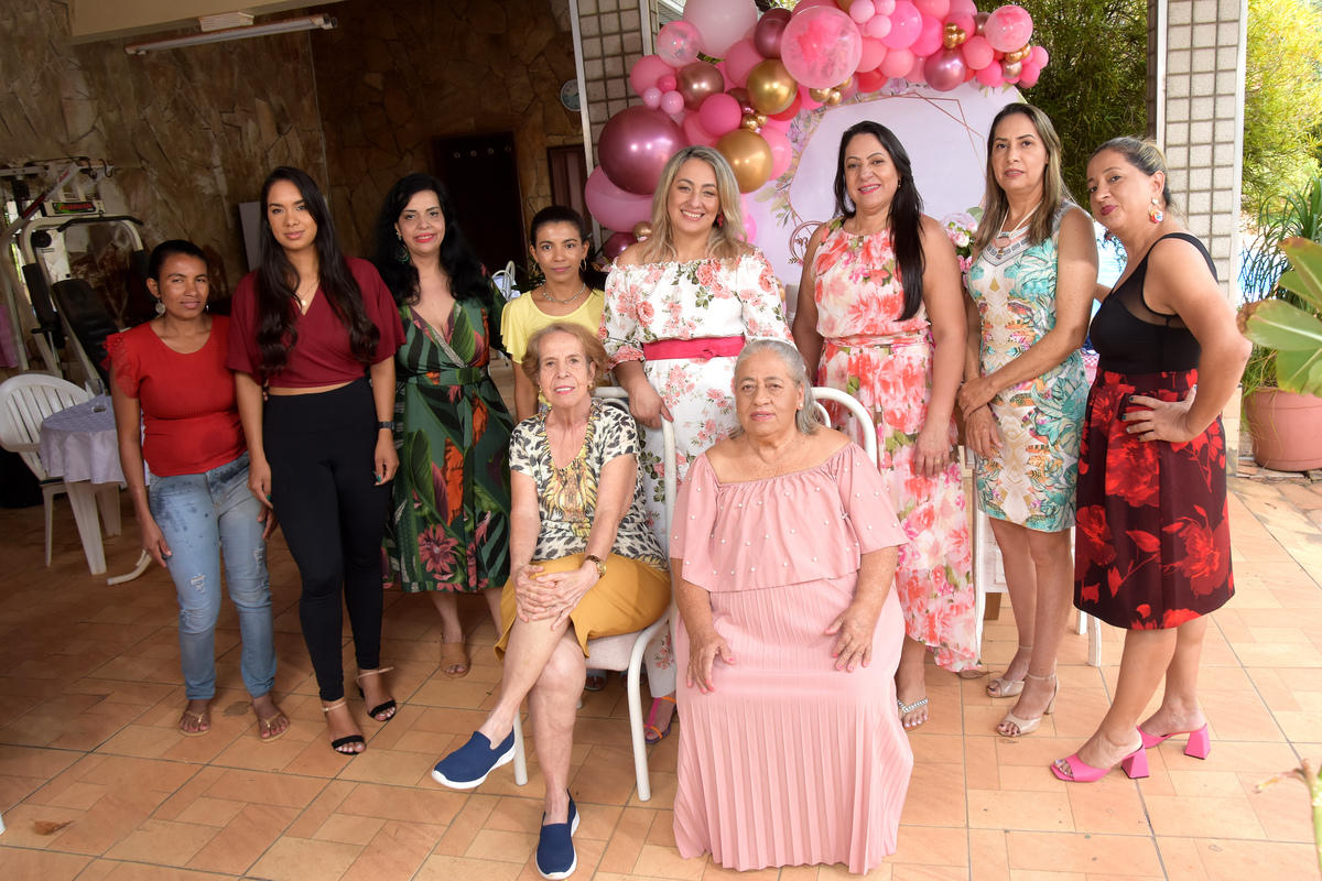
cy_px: 440
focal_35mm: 27
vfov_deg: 47.9
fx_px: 991
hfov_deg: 67.4
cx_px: 661
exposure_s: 1/200
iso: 500
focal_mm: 18
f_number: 9
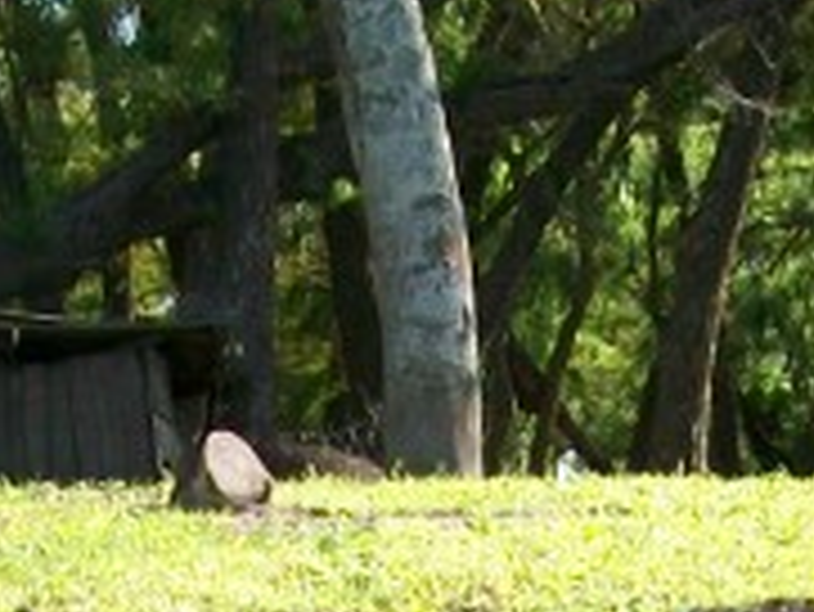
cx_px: 387
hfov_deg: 9.7
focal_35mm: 204
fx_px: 4800
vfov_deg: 6.9
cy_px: 1516
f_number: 2.7
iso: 64
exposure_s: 1/320
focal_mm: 6
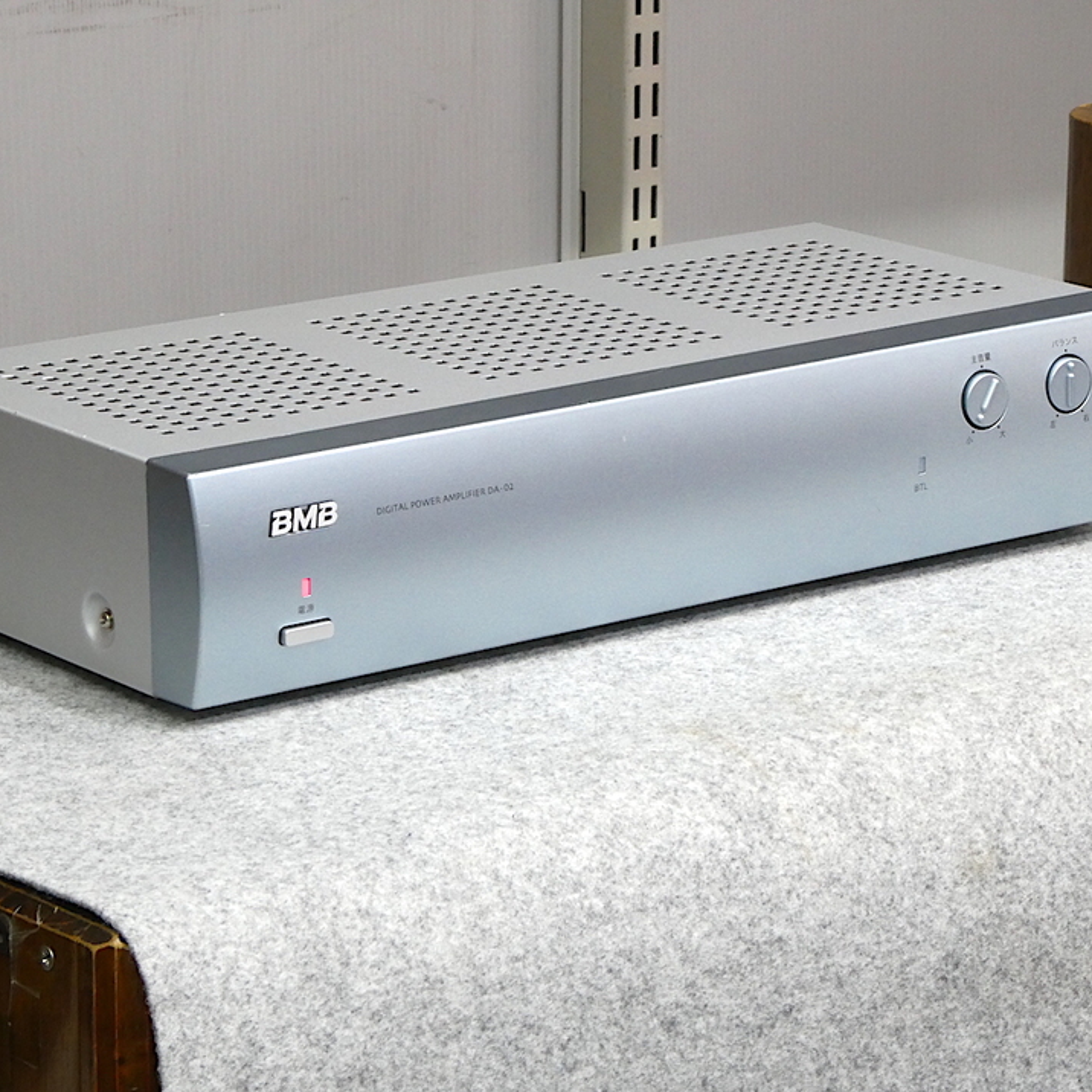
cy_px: 548
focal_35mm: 147
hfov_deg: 11.9
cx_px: 522
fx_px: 5246
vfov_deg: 11.9
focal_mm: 22.3
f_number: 7.1
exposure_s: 1/8
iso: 400
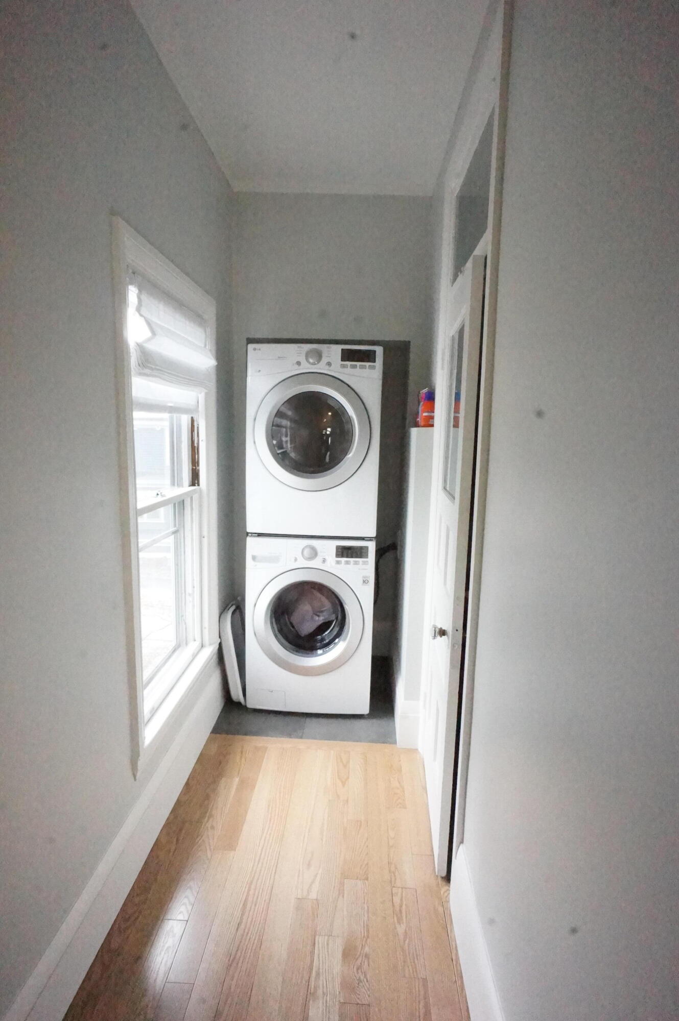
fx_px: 510
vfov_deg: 90.1
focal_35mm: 18
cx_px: 340
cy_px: 510
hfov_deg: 67.3
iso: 16000
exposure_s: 1/160
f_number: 20
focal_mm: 12
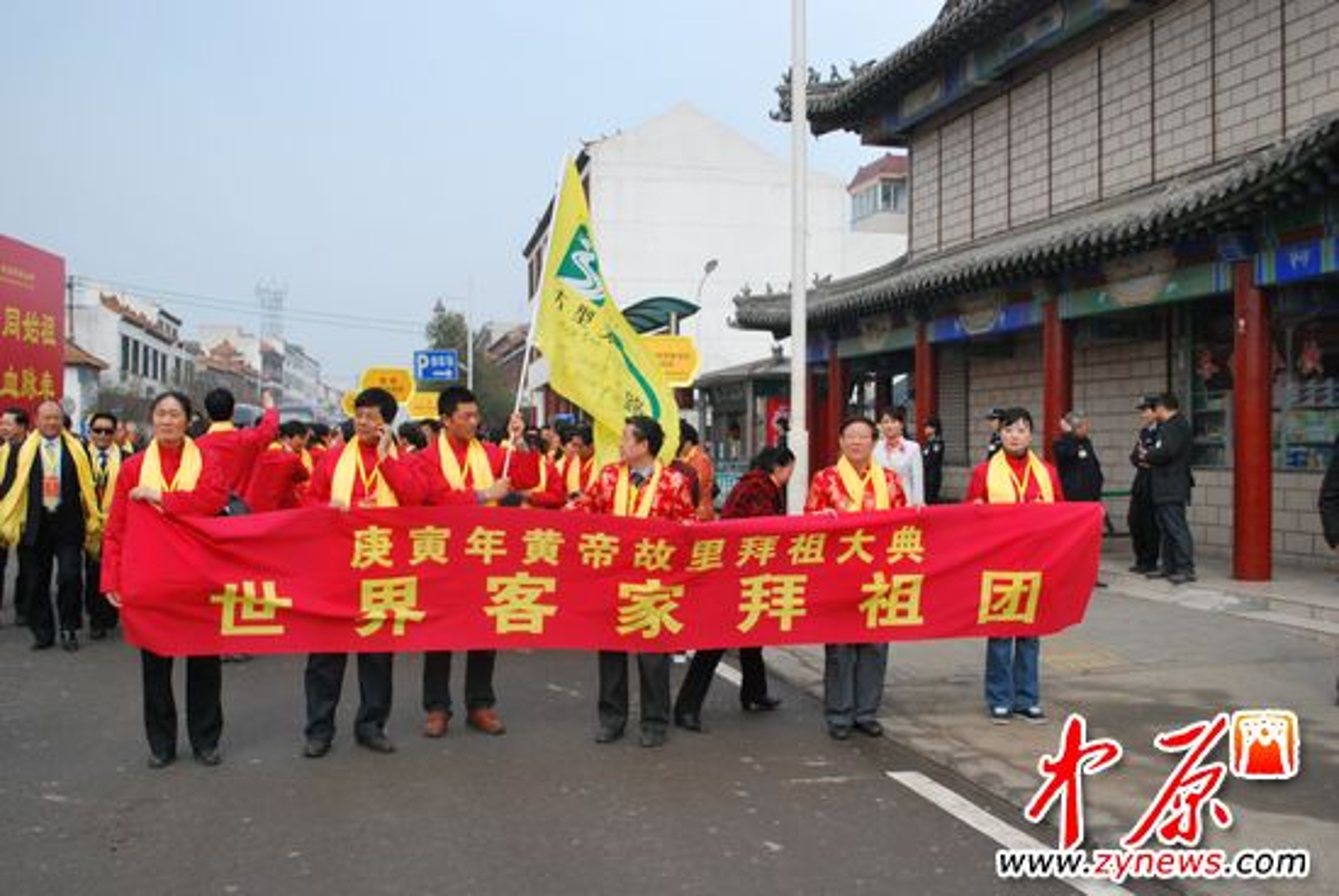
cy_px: 448
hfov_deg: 57.2
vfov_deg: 40.1
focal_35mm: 33
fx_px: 1229
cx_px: 670
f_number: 4.5
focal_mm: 22
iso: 800
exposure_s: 1/4000
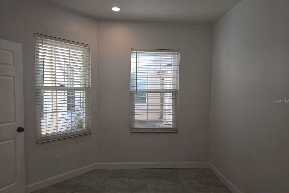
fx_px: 193
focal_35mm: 24
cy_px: 100
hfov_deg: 73.7
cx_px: 145
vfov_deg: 53.1
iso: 12
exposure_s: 1/60
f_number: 1.7
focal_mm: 6.3
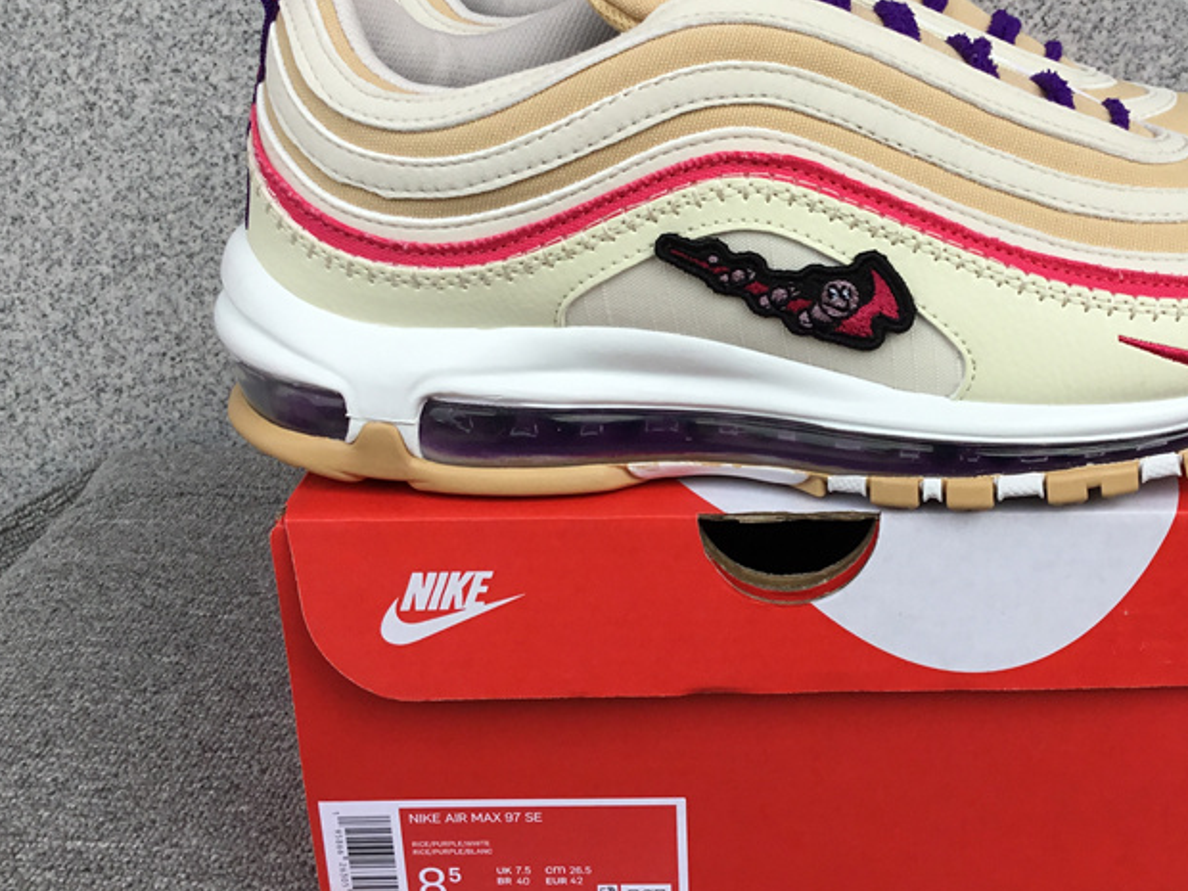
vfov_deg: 32.1
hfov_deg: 41.4
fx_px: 1544
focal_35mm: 45
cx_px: 807
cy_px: 384
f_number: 2.4
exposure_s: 1/895
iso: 25
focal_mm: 3.3
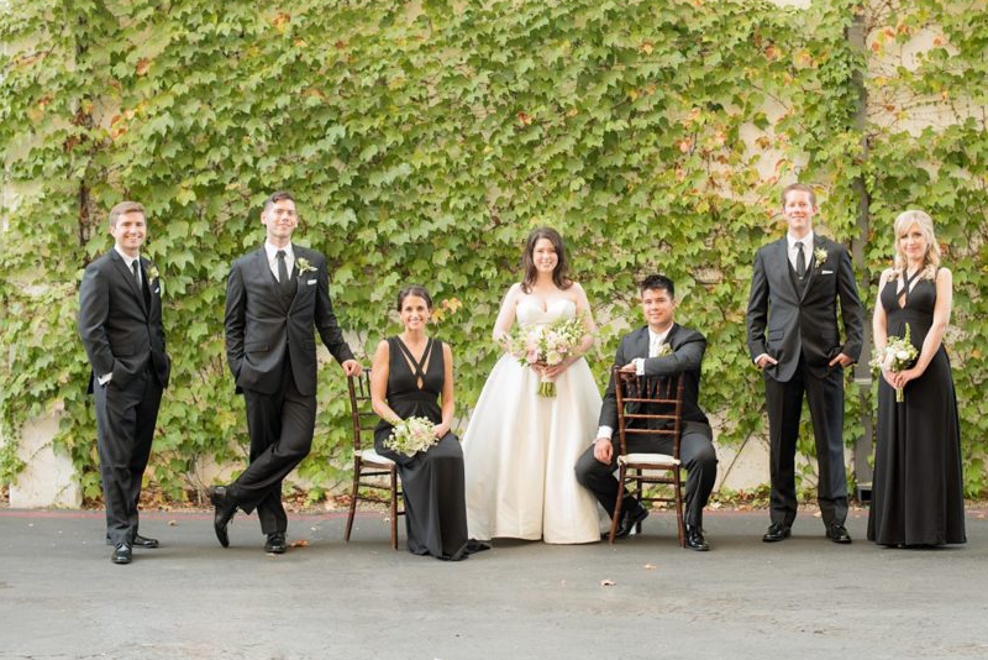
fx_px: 1757
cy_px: 251
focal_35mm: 64
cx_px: 587
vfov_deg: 21.2
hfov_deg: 31.3
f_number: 3.2
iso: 500
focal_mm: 50
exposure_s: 1/100
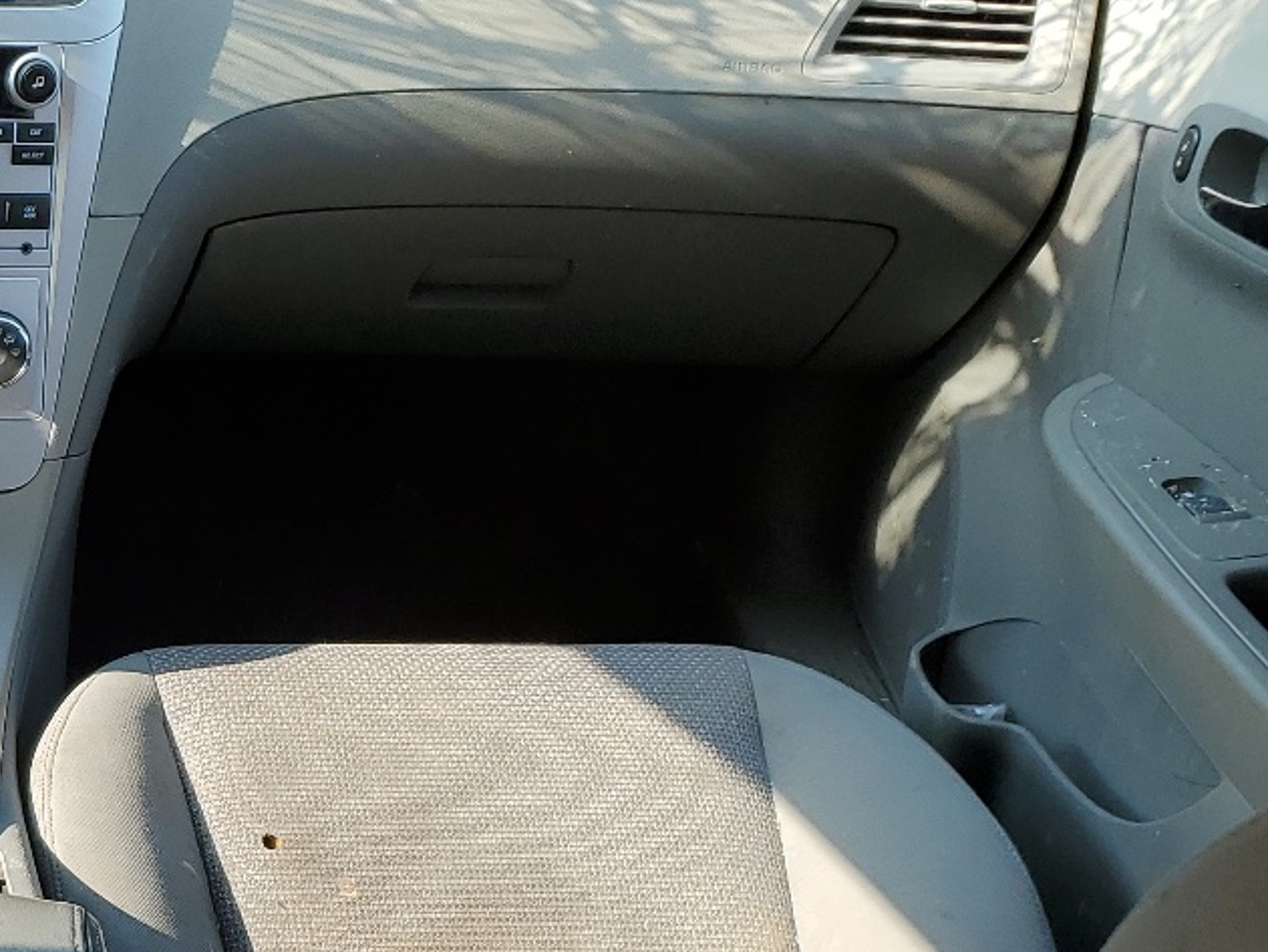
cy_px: 773
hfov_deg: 27.0
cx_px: -129
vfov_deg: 22.0
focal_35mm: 66
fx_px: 2419
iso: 50
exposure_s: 1/400
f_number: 1.5
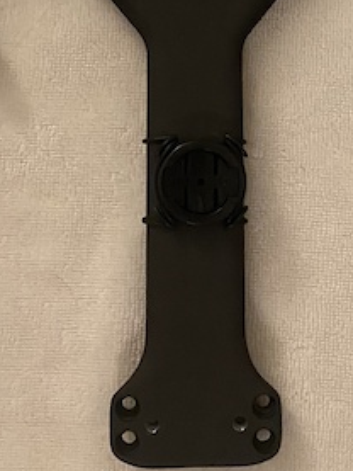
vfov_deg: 25.2
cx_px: 233
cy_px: 44
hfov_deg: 19.6
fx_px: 1019
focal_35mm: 75
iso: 640
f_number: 1.8
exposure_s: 1/30
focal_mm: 4.25
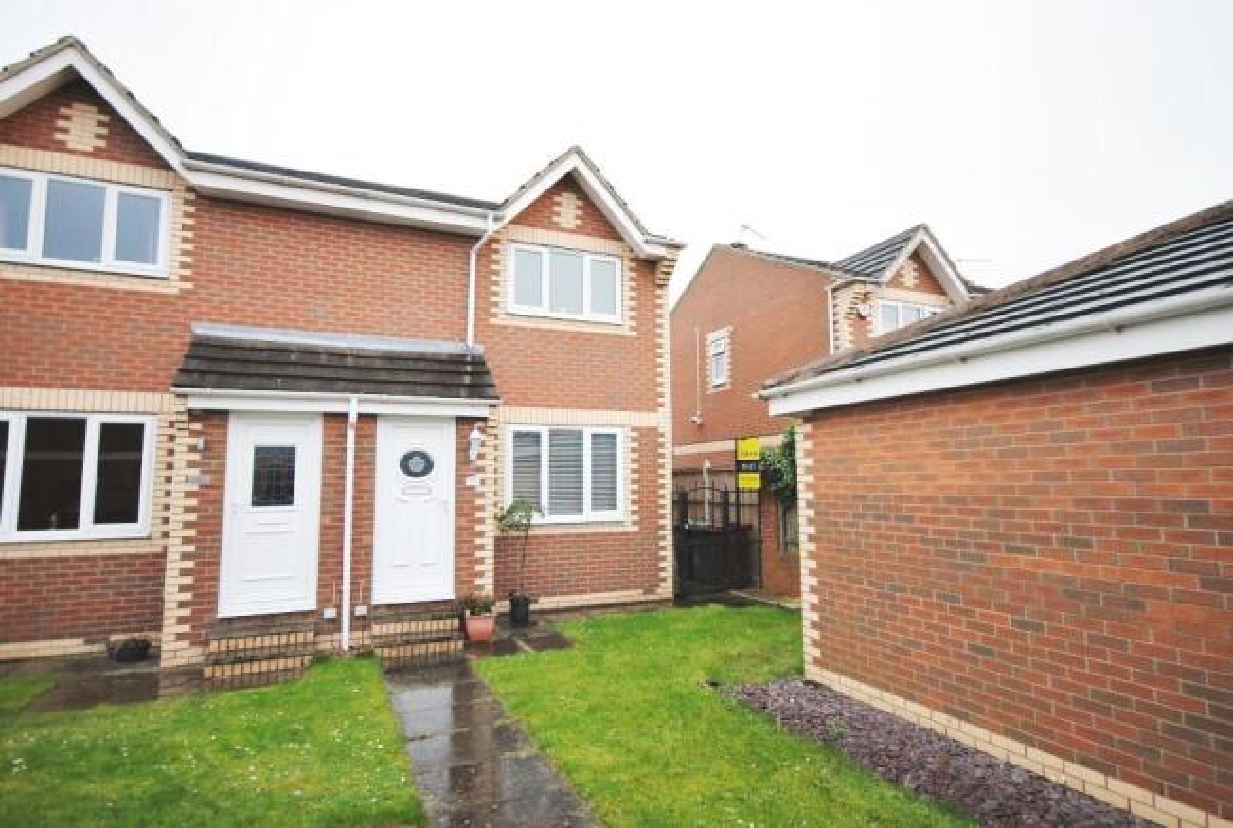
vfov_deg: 63.5
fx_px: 669
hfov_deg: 85.3
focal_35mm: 20
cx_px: 616
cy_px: 414
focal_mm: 13
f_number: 4.5
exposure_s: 1/30
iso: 280
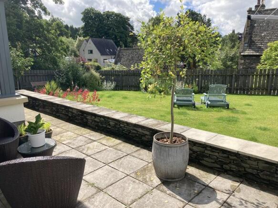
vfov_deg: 49.7
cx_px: 139
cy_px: 104
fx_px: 225
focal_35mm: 28
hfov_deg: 63.5
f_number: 1.8
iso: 20
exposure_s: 1/1600
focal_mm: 3.99
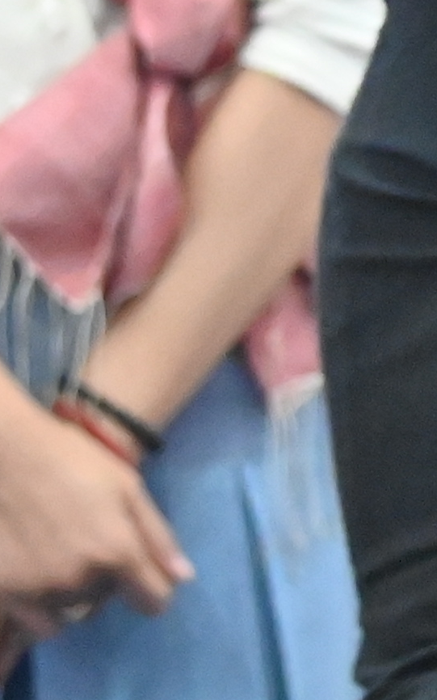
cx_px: 1750
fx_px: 4746
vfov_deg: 8.4
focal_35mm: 249
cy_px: 79
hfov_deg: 4.8
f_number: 4.5
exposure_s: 1/160
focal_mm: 35
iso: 11400
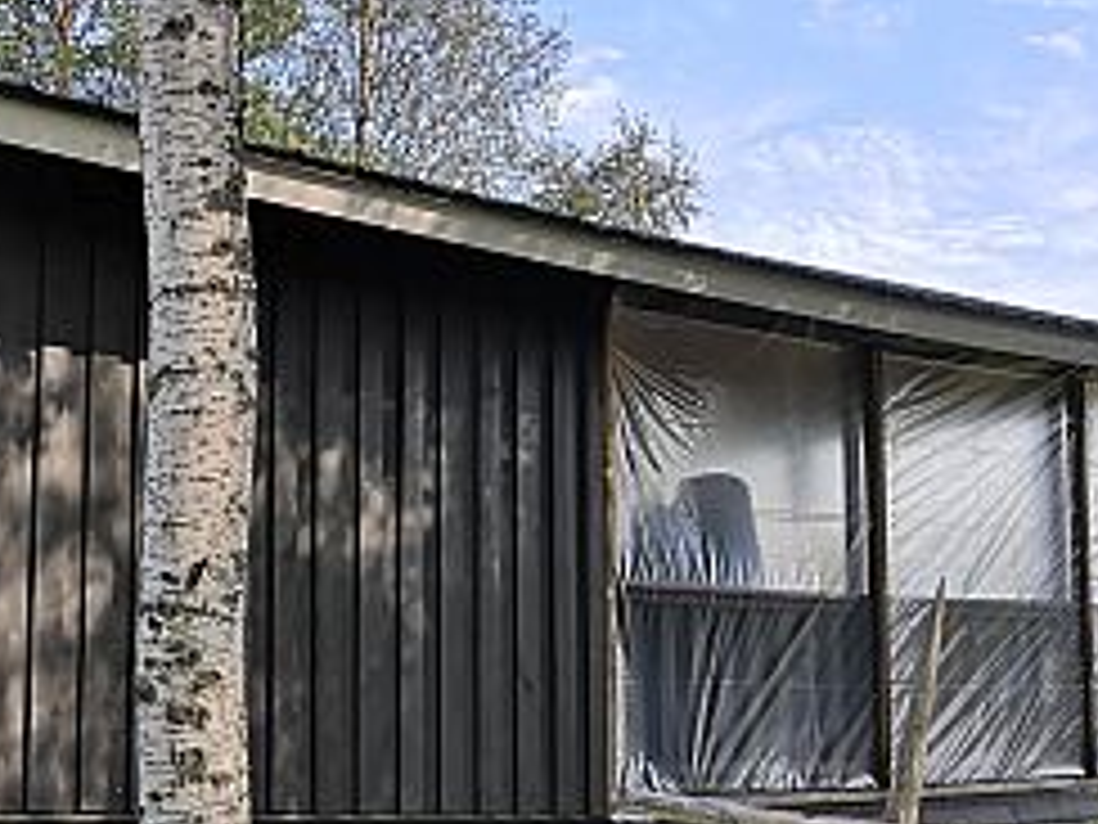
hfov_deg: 26.8
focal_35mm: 69
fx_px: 2189
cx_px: 36
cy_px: 540
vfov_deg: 21.2
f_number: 1.8
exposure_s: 1/585
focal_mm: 3.95
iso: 50
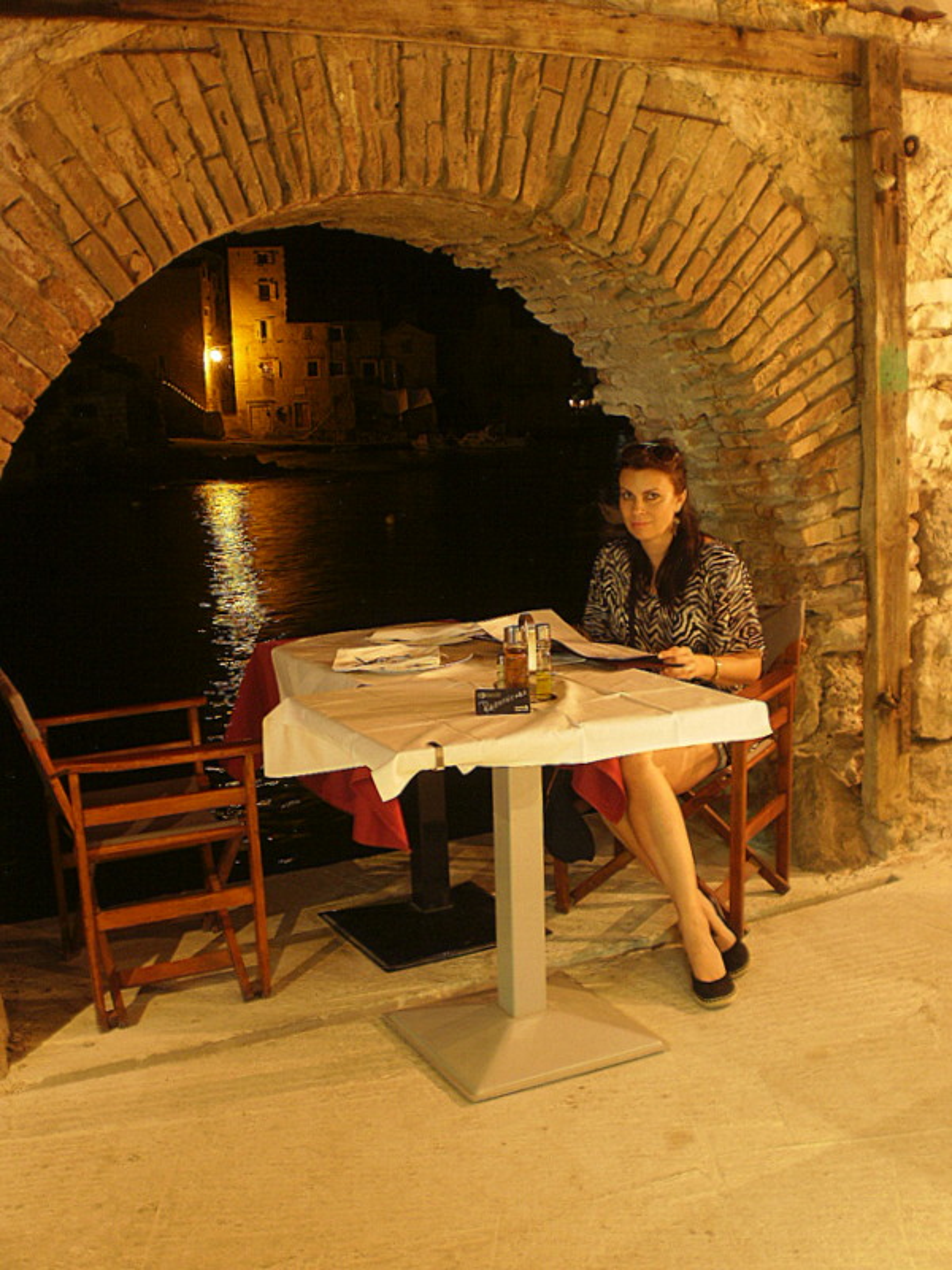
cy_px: 635
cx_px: 476
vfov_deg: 49.0
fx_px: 1393
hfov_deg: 37.7
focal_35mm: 38
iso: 100
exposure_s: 1
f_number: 3.1
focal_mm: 6.3
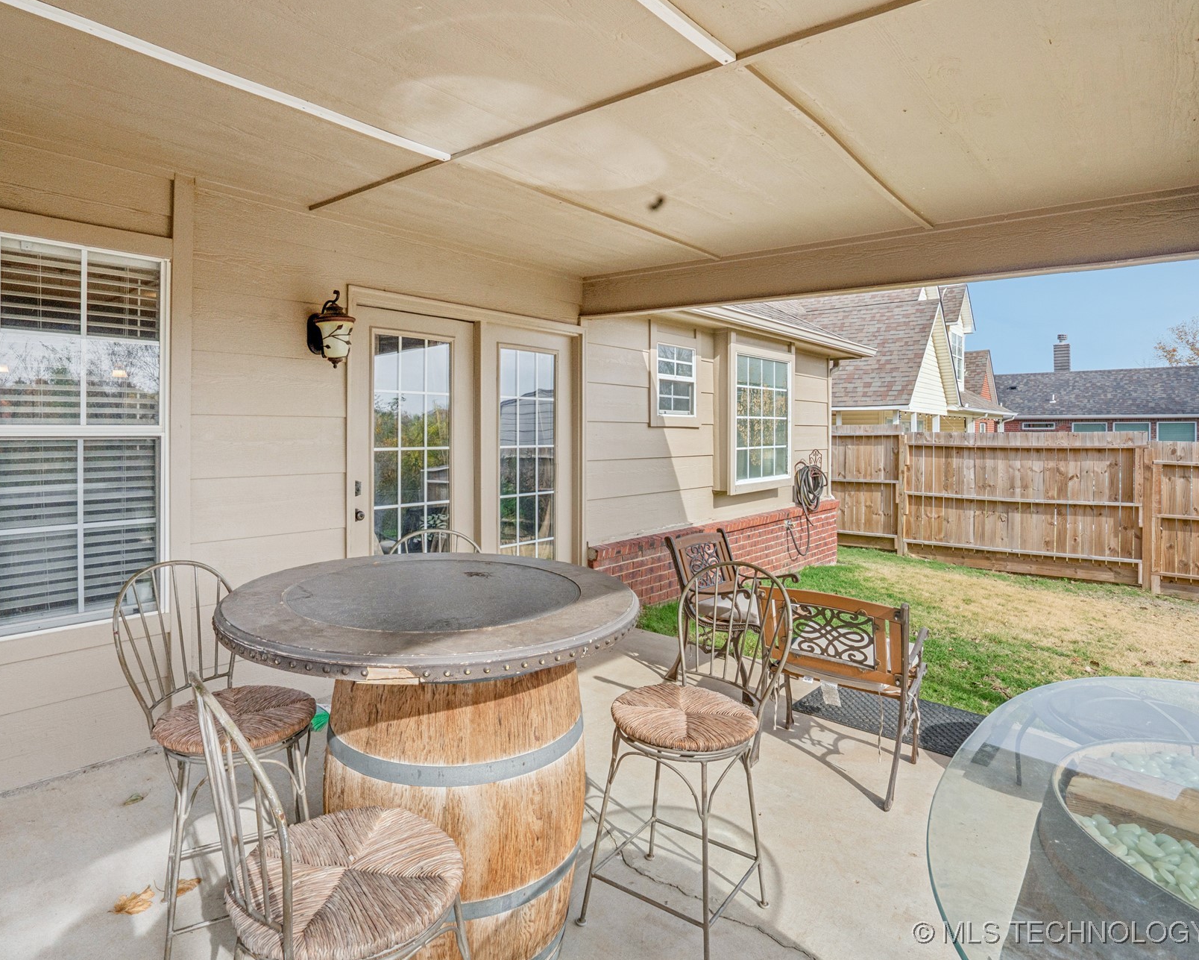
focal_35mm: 19
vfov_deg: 70.8
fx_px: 674
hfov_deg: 83.3
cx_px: 586
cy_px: 455
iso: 800
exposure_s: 1/320
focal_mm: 16
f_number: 11
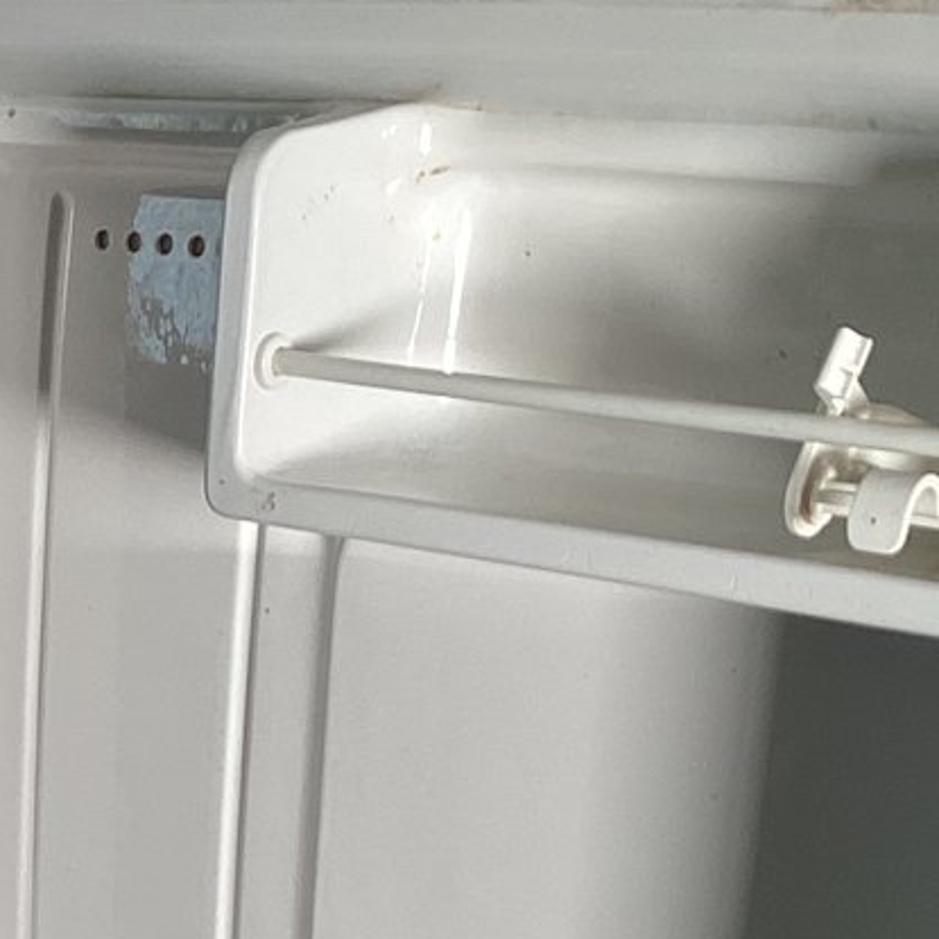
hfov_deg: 16.5
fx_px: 3069
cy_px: 960
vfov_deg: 17.0
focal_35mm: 100
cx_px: -245
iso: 50
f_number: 2.4
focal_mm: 3.3
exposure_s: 1/50
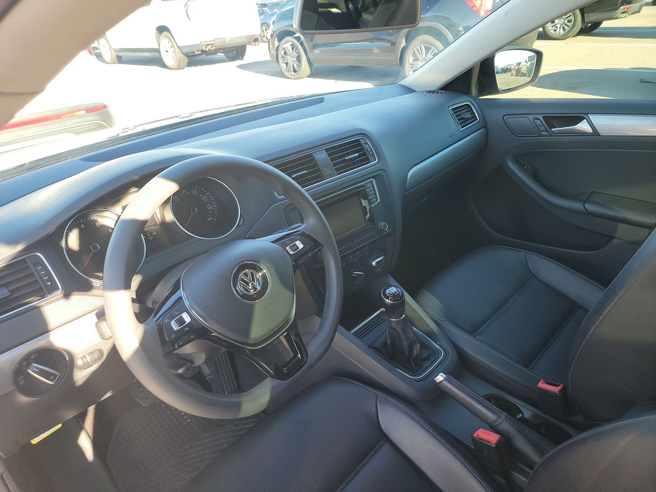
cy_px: 246
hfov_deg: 71.6
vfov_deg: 56.8
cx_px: 328
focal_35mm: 24
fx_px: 455
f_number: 1.8
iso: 74
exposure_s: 1/59
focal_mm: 6.7
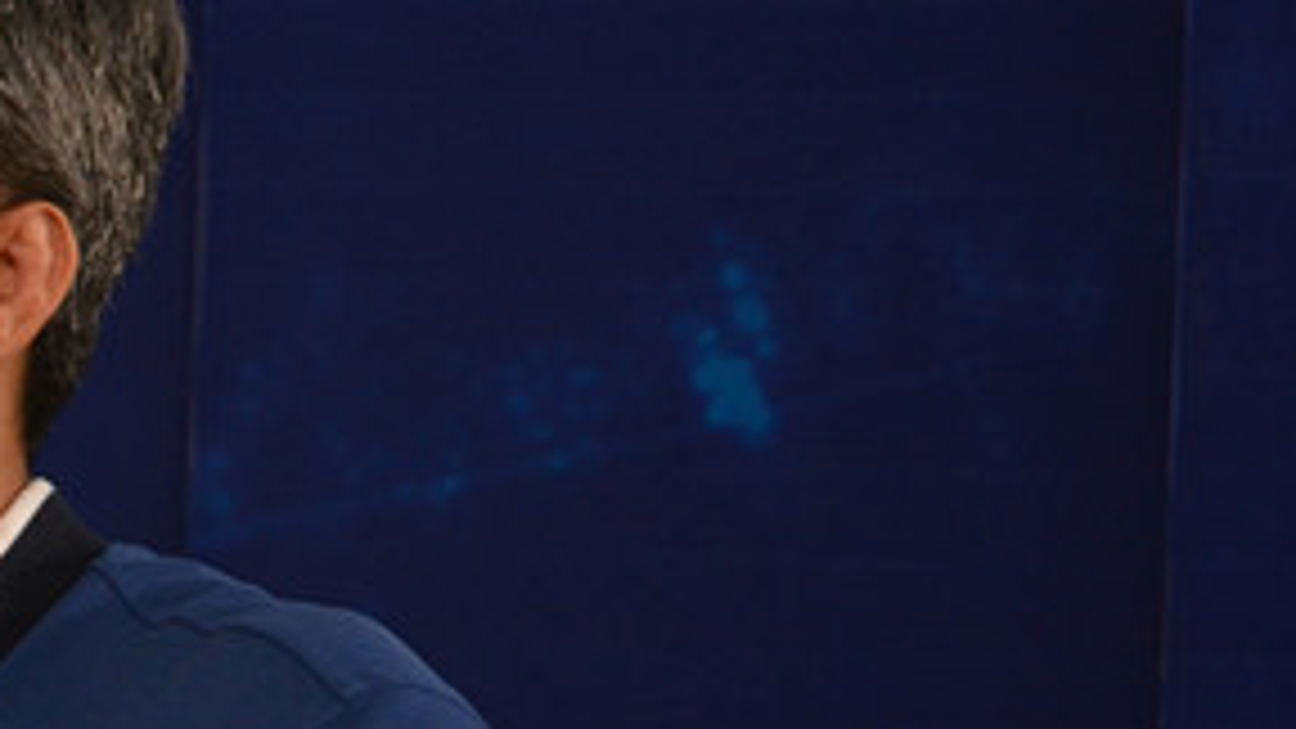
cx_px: -310
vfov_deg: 3.5
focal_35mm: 348
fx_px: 11959
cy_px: 722
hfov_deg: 6.2
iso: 800
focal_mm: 80
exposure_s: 1/60
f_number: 5.6
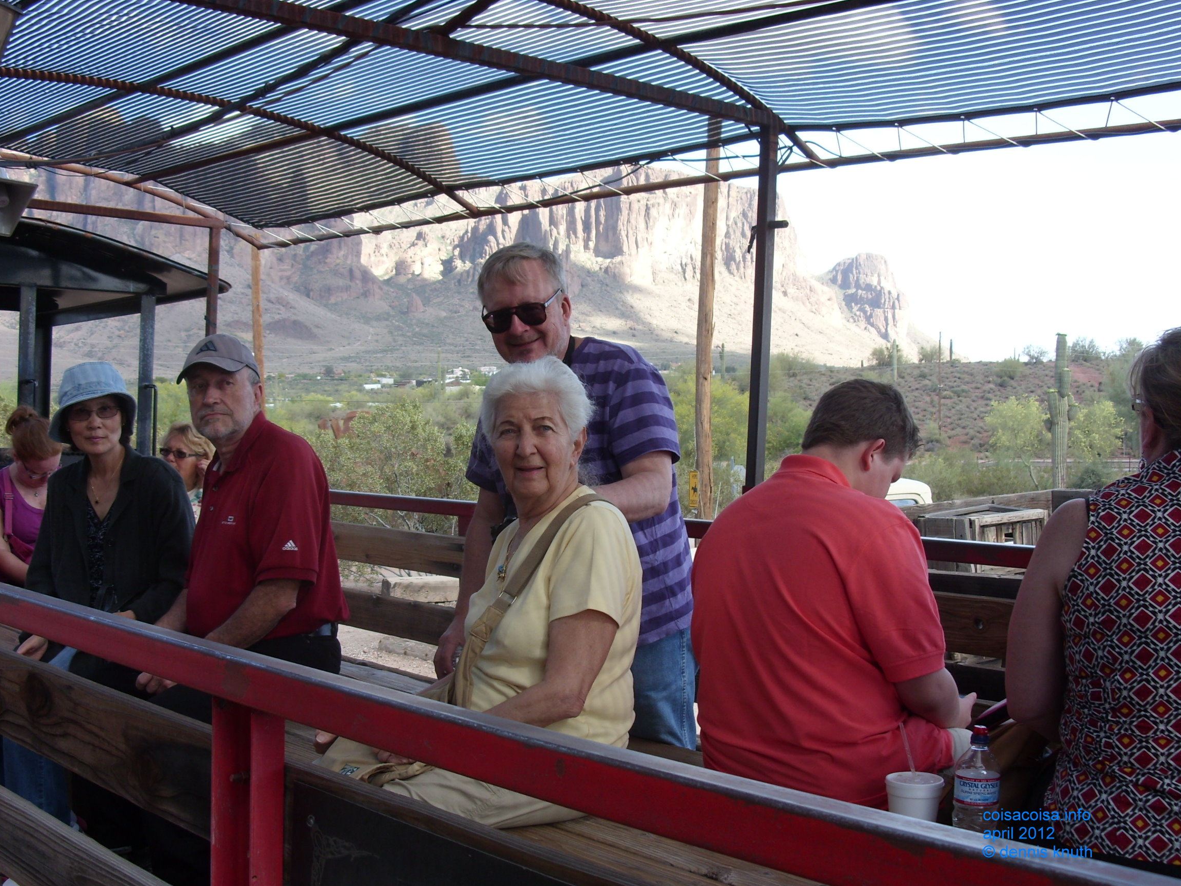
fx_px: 1467
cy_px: 483
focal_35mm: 43
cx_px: 552
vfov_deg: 33.6
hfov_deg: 43.8
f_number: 2.8
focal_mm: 6.3
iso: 50
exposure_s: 1/250
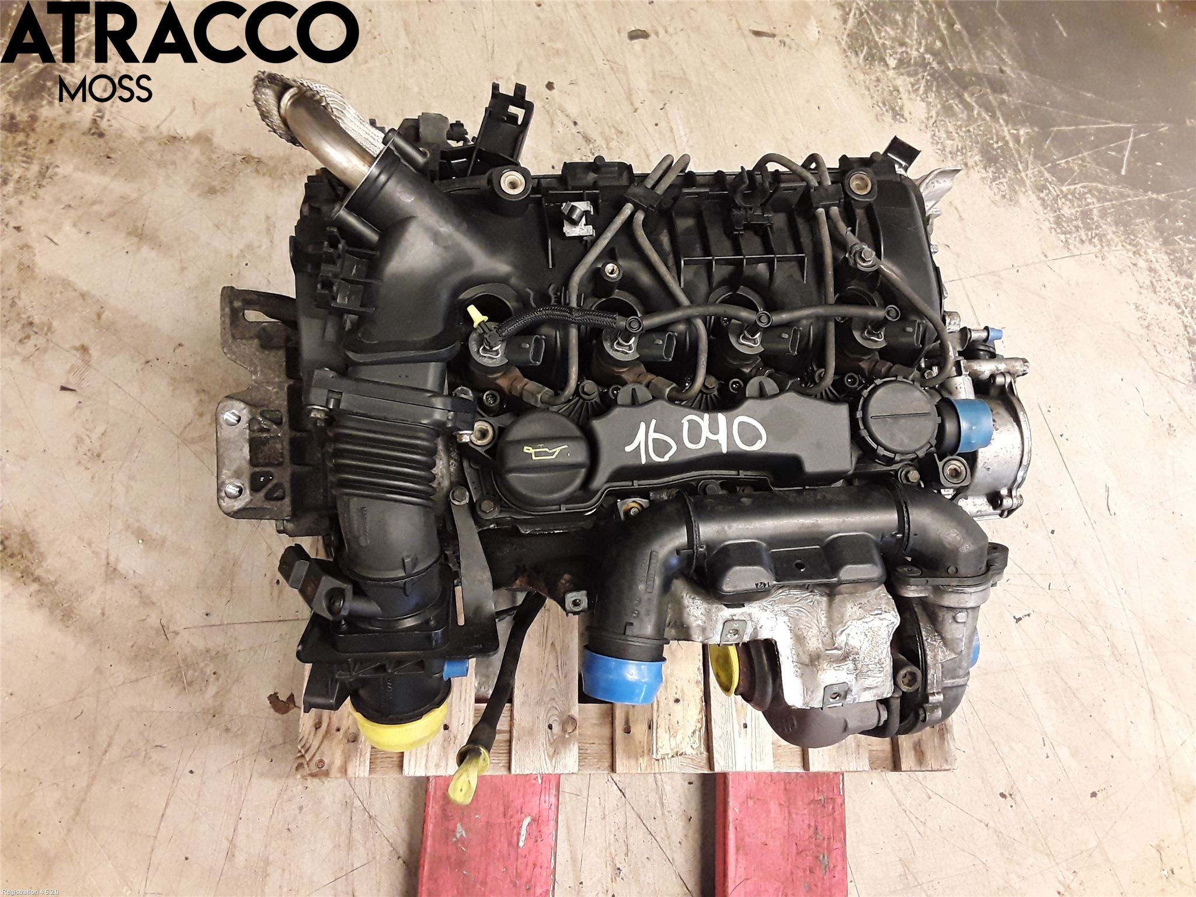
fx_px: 967
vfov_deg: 49.7
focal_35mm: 28
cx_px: 598
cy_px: 448
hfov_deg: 63.4
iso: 200
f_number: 1.9
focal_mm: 2.91
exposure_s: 1/50
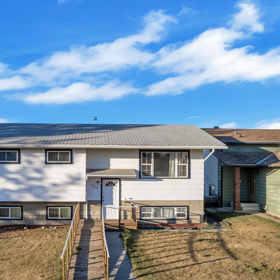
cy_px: 161
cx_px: 103
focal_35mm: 33
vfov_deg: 49.6
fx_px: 302
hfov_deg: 49.2
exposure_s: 1/2500
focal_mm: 8.38
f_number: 2.4
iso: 130
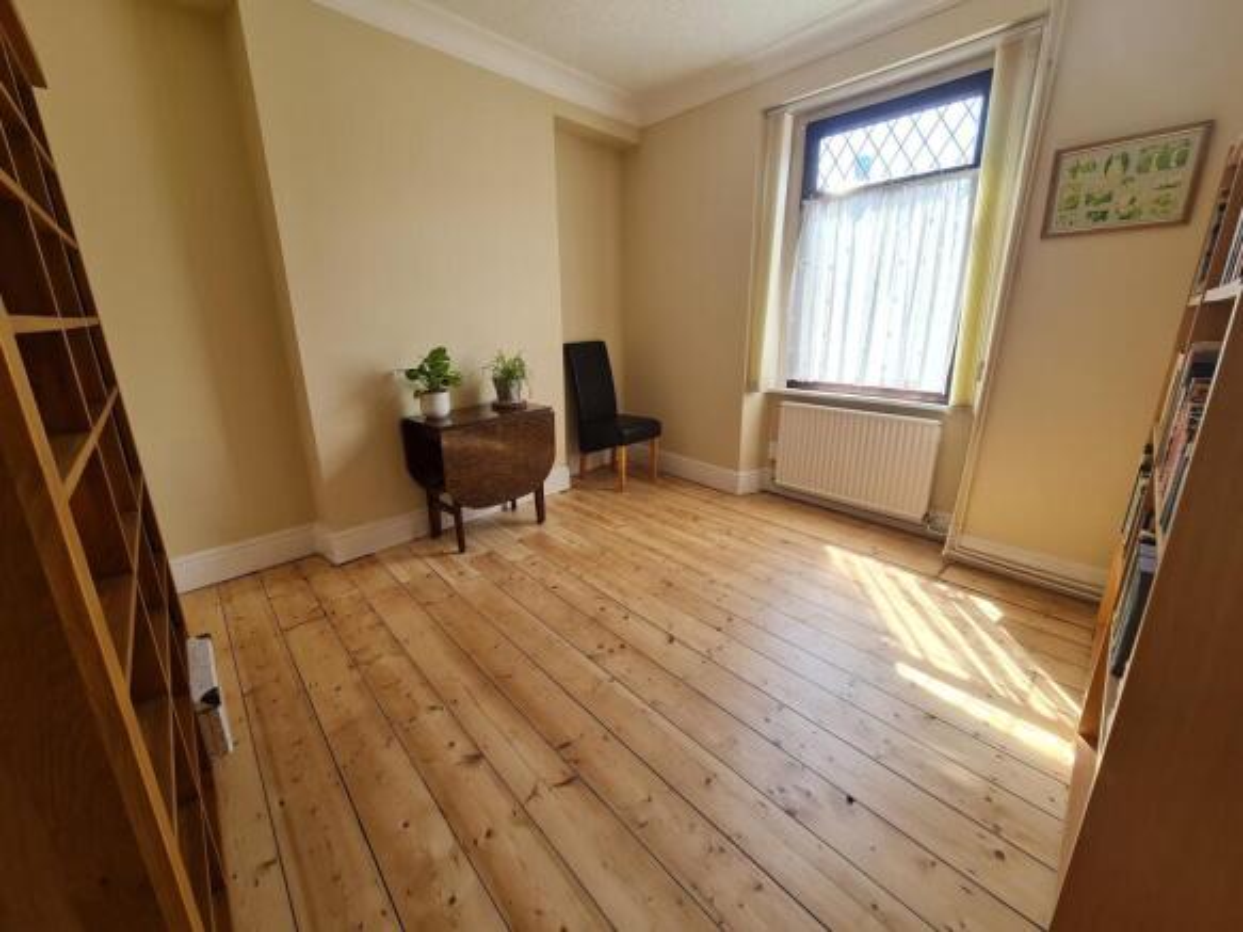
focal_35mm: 13
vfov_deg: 89.9
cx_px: 622
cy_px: 466
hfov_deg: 106.2
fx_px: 467
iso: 64
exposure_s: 1/100
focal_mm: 2.2
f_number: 2.2
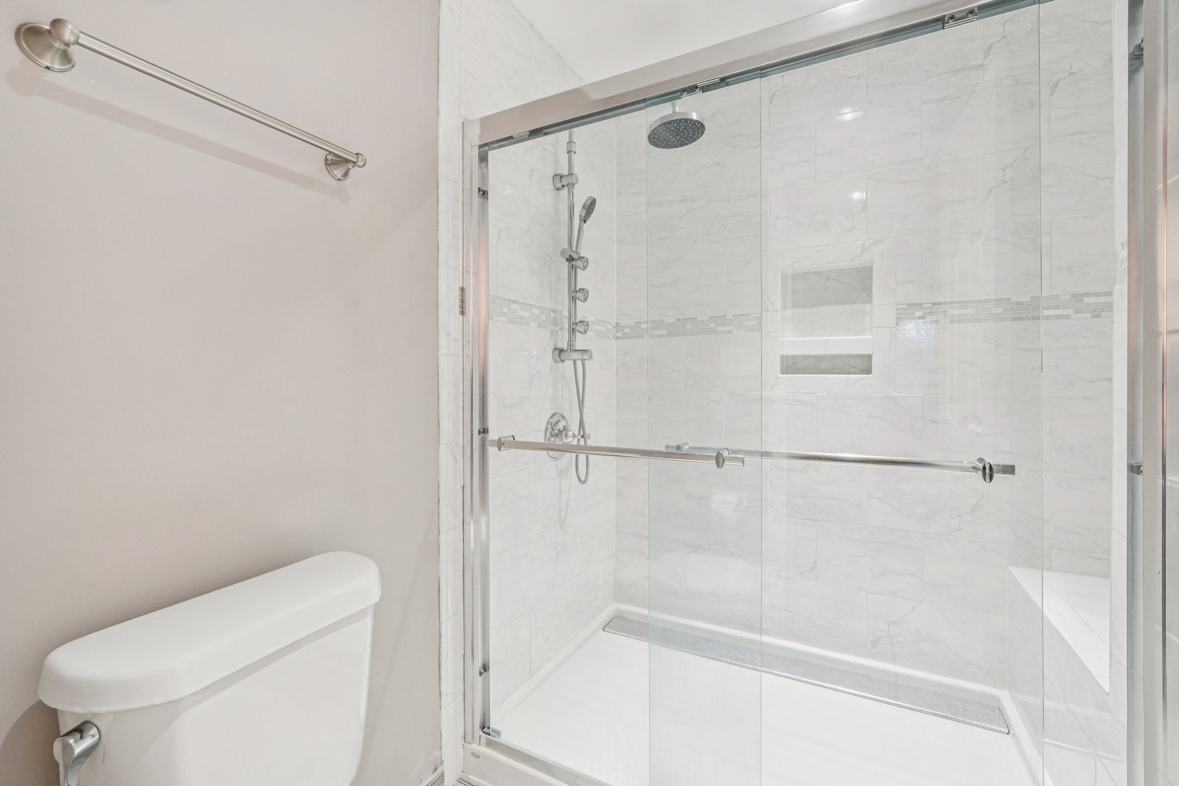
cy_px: 393
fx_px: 491
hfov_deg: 100.4
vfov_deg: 77.3
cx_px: 590
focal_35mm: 15
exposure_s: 1/8
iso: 400
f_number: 8
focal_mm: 10
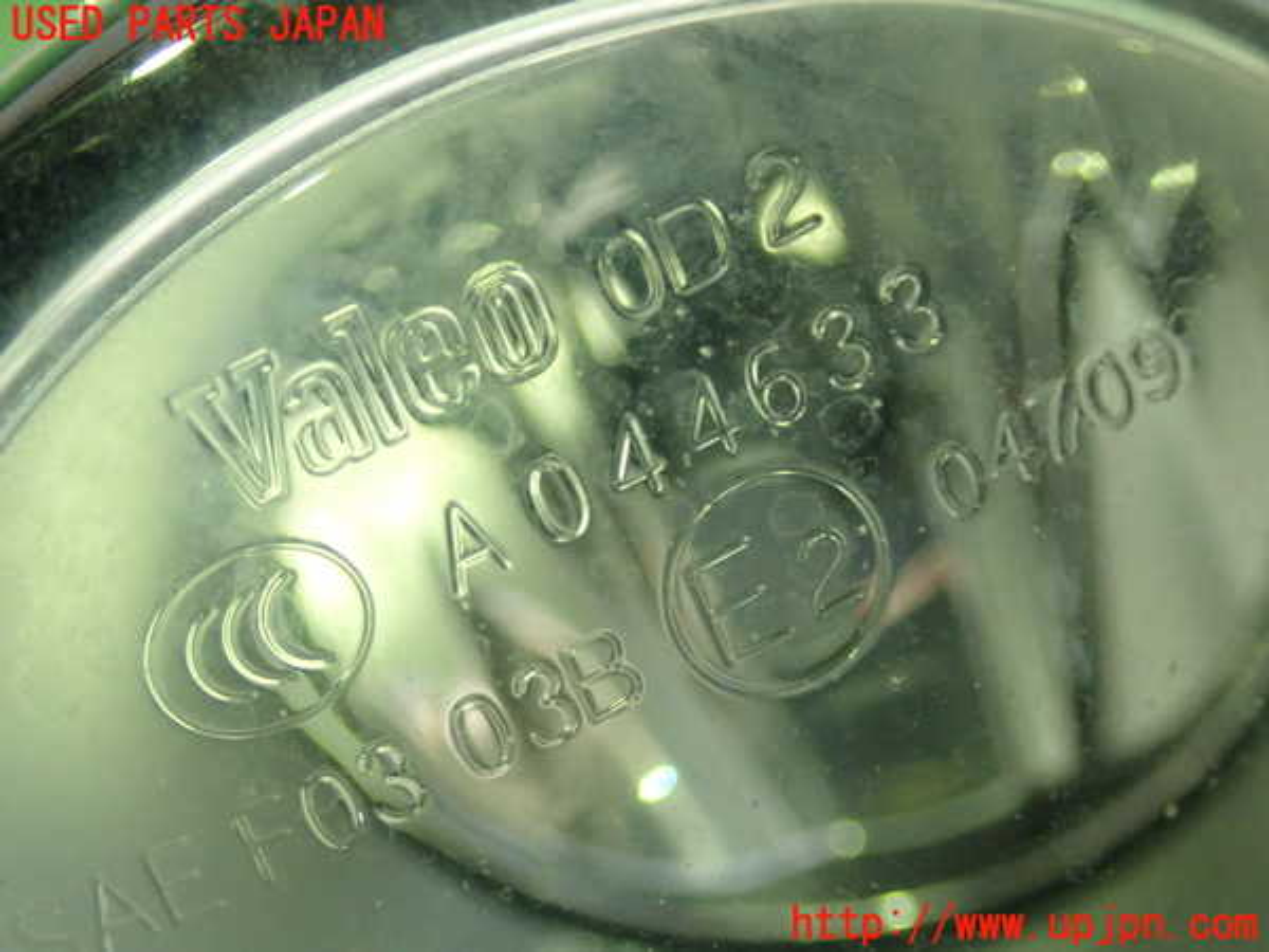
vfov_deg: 33.6
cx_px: 634
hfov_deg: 43.9
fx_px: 1576
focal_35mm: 43
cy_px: 476
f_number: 2.9
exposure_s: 1/40
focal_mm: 7.86
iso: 1000
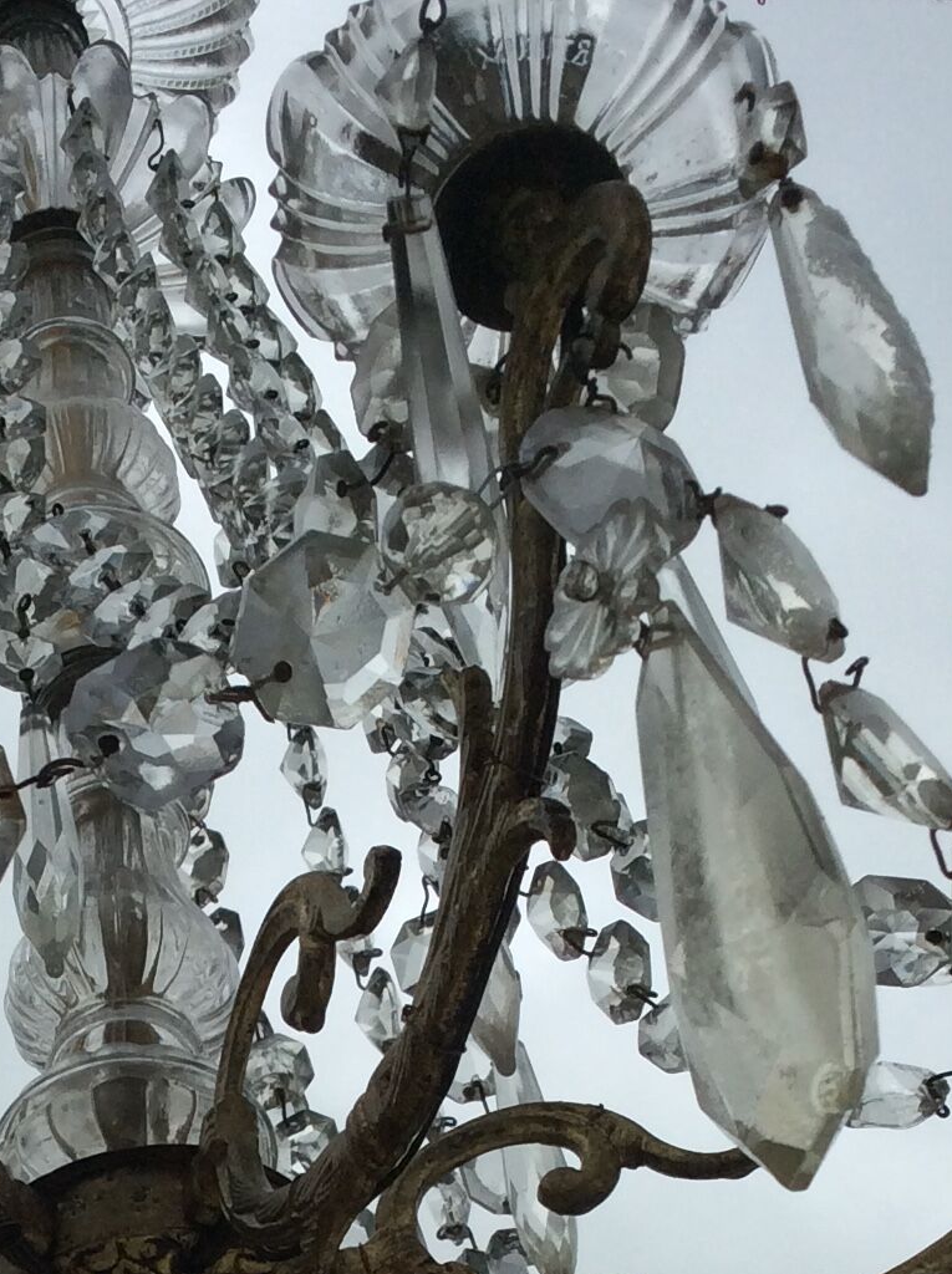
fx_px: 2978
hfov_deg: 18.0
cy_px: 1253
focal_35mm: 81
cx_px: 200
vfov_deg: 23.2
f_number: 2.4
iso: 32
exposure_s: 1/635
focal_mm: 3.3
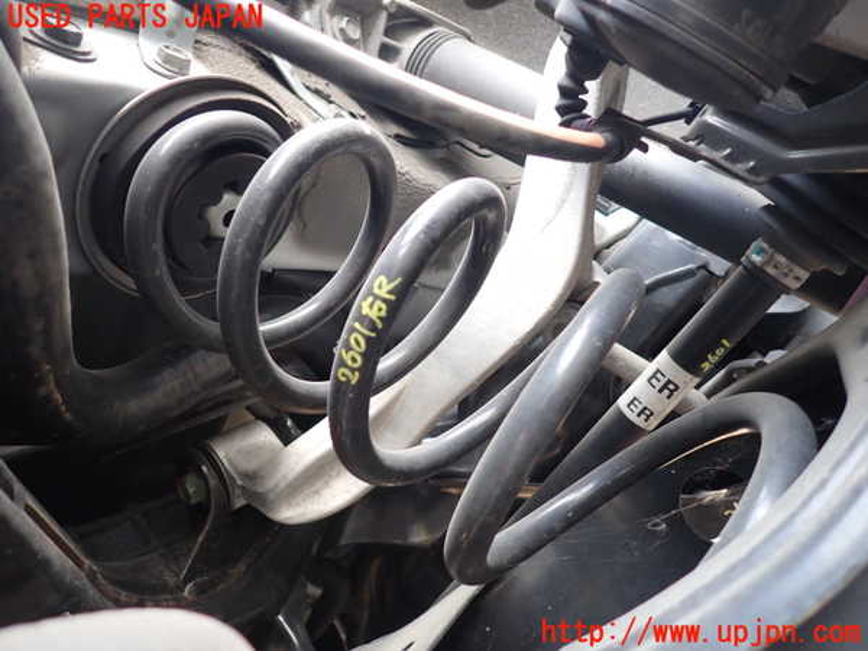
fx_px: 627
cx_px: 434
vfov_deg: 54.9
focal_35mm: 25
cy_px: 326
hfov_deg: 69.4
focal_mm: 4.5
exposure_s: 1/40
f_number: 2
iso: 200
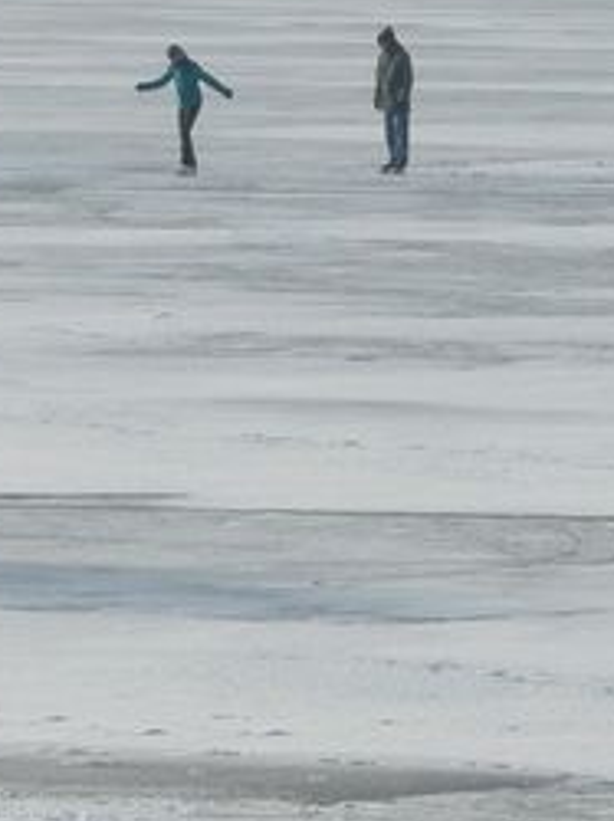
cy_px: -62
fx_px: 12224
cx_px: -522
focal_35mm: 516
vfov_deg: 3.8
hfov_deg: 2.9
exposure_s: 1/500
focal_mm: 26.4
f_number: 6.3
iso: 100
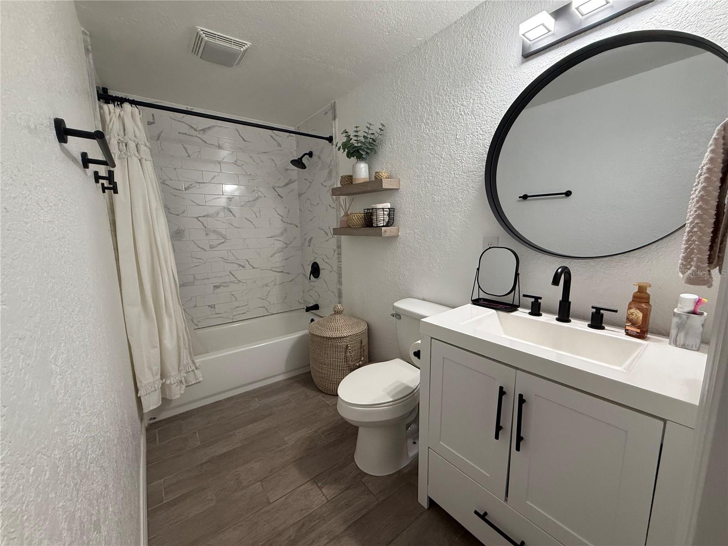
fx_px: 294
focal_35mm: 14
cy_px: 273
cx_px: 364
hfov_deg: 102.1
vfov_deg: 85.7
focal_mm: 2.22
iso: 320
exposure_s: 1/120
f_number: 2.2
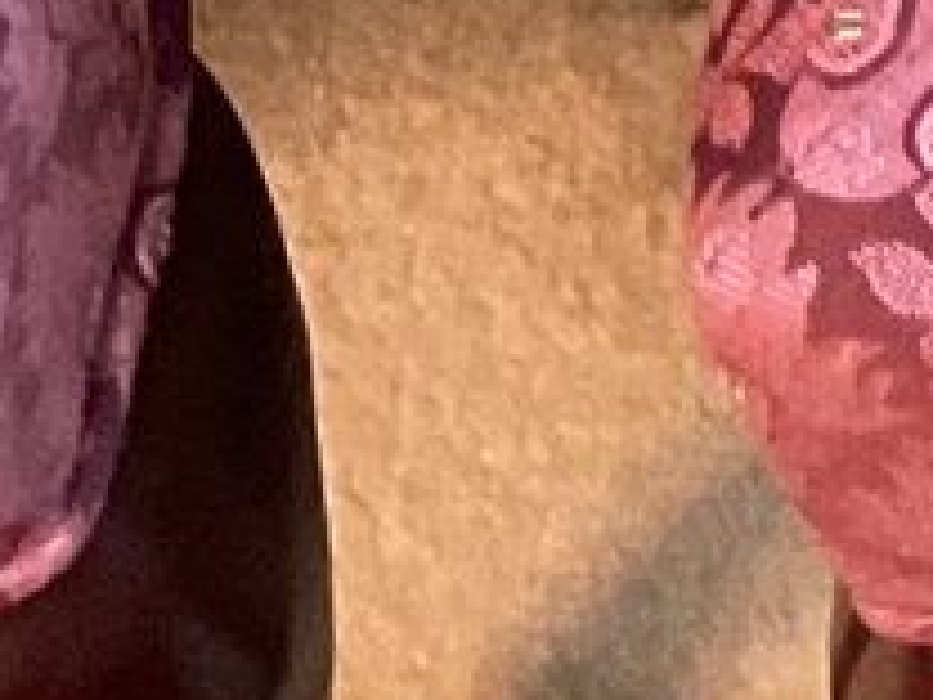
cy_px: -1793
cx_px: 2891
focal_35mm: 211
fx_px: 5687
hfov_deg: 7.9
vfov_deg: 6.2
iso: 400
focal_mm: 3
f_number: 1.8
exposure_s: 1/30
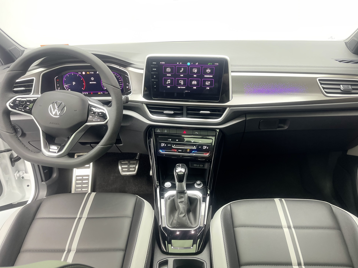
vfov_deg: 51.4
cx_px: 185
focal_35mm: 27
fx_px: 279
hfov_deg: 65.3
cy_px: 132
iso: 500
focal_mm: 5.1
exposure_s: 1/50
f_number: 1.6
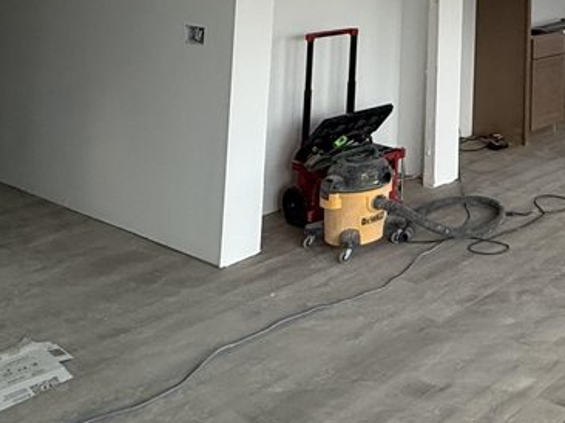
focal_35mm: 49
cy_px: -162
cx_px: 638
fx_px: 799
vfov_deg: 24.7
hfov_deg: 33.4
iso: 250
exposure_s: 1/99
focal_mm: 2.22
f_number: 2.2
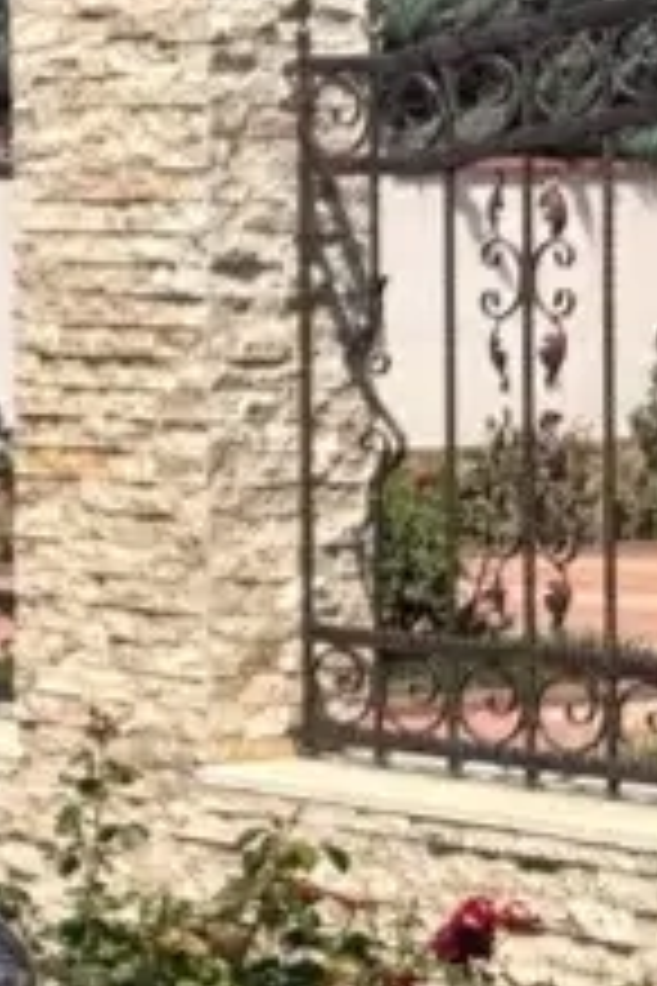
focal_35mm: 165
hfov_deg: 7.1
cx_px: -1521
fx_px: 4517
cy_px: 158
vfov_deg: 12.4
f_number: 1.6
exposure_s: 1/3311
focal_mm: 5.96
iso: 50
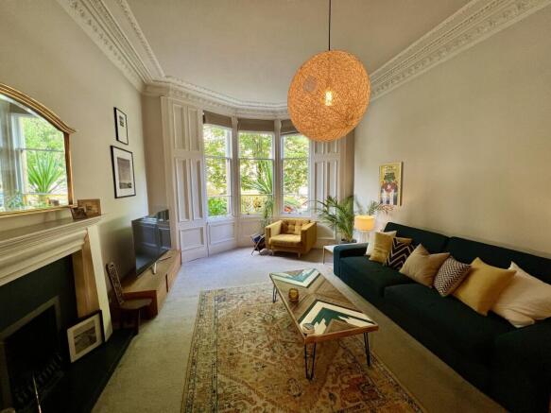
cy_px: 206
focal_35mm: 13
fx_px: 207
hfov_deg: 106.2
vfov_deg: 89.9
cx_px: 276
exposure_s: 1/100
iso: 200
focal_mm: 1.57
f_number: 1.8
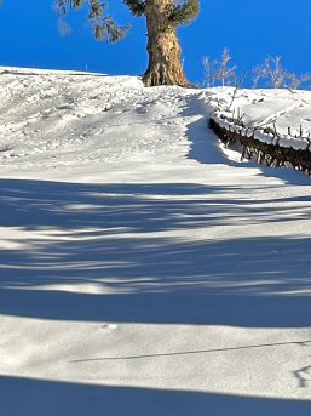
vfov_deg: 16.3
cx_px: -38
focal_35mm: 112
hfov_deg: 13.0
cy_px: -170
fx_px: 1342
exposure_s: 1/3155
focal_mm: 6.86
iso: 80
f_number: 1.78
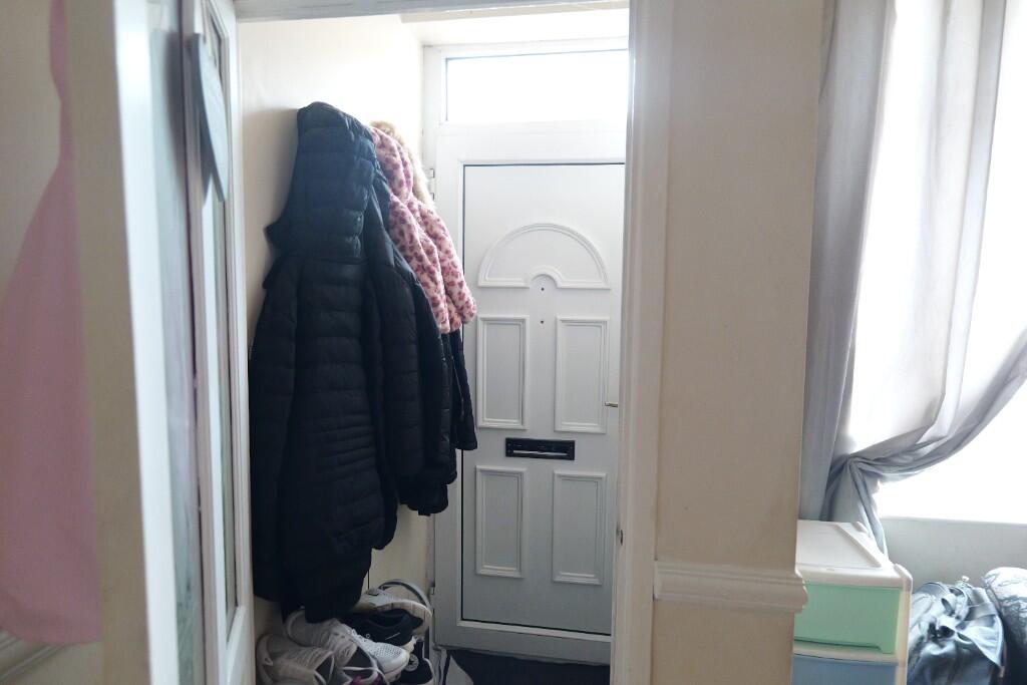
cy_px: 342
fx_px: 628
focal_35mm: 22
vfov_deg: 57.2
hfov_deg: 78.6
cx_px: 514
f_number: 3.6
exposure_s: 1/25
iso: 6400
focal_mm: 22
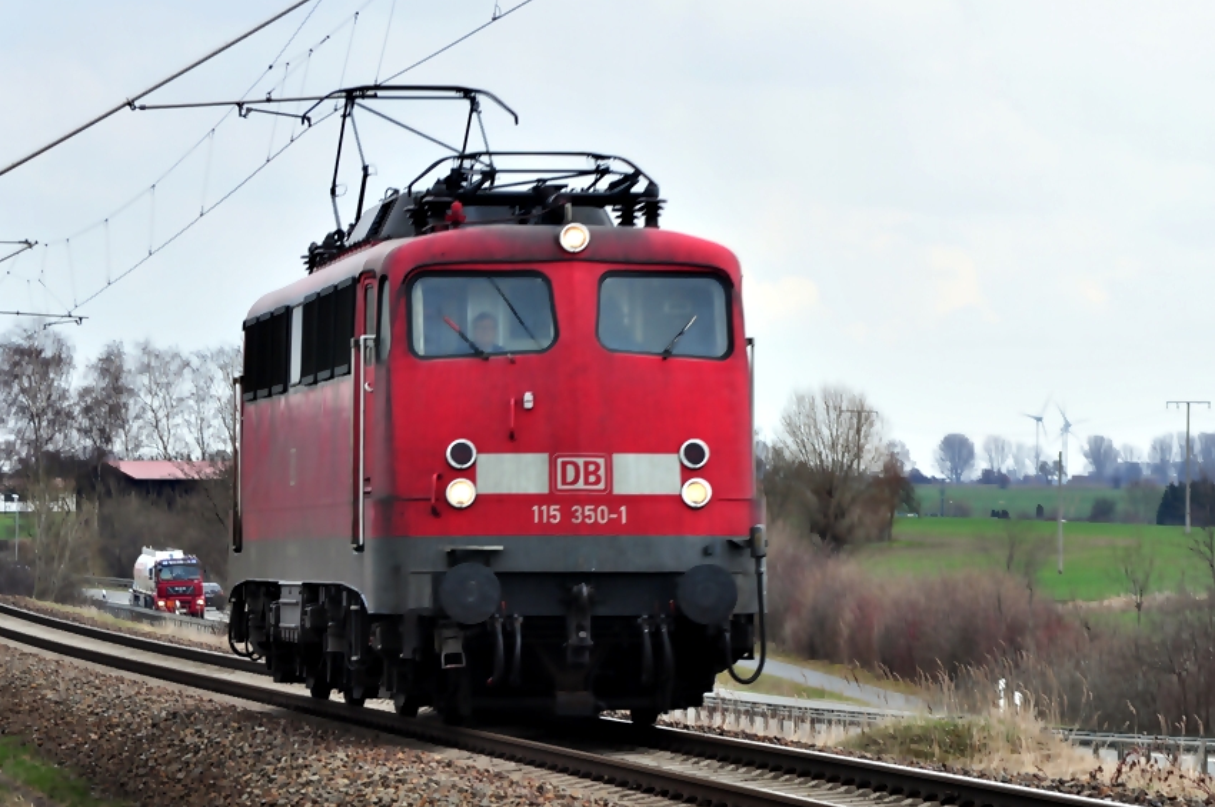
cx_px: 529
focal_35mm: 172
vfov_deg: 8.0
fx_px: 5786
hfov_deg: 12.0
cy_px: 444
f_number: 11
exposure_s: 1/125
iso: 200
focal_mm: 95
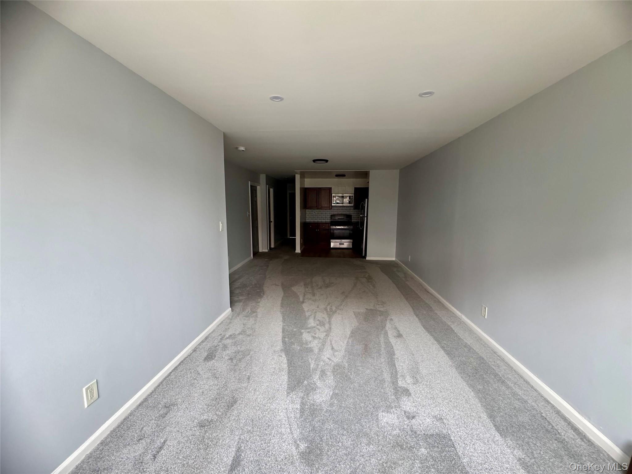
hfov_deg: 102.1
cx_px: 316
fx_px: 256
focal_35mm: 14
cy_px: 237
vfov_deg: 85.7
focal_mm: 2.22
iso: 320
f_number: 2.2
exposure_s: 1/79
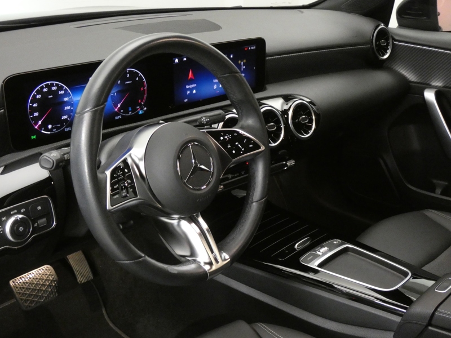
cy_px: 169
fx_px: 599
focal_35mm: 46
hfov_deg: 41.2
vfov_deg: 31.5
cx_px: 226
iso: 1600
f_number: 3.8
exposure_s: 1/15
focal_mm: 8.2
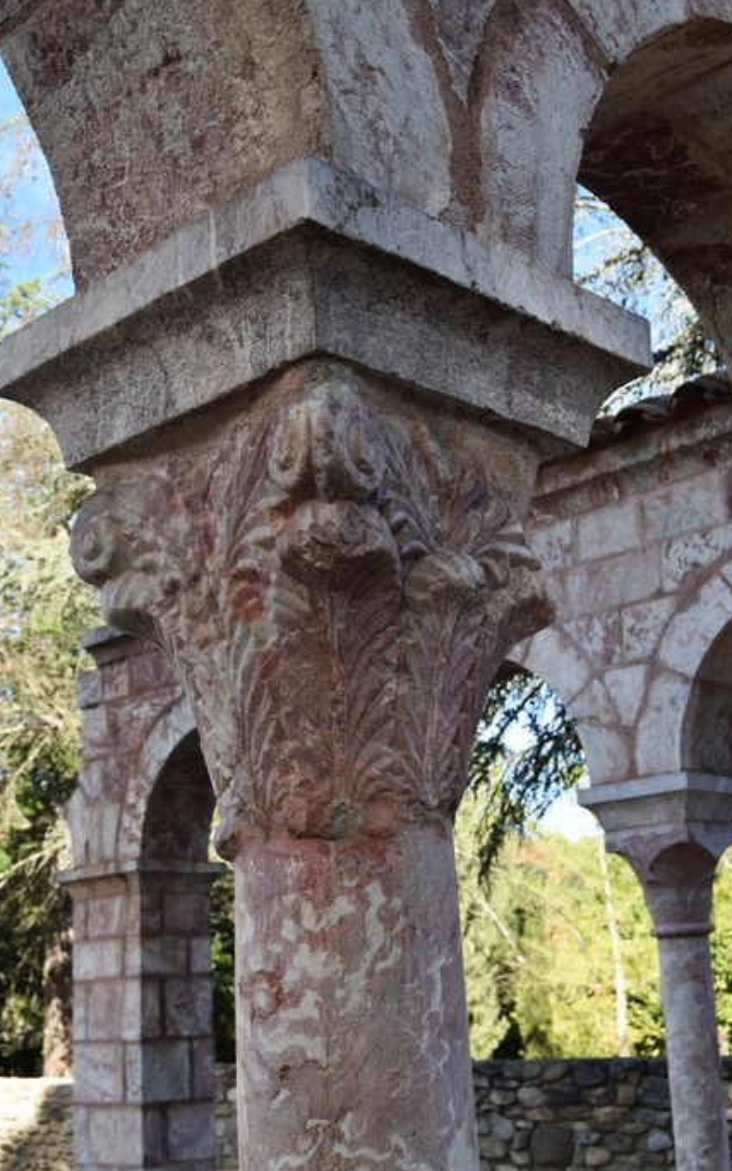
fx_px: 1500
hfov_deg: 27.4
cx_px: 388
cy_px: 595
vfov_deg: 42.6
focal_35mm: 47
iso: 320
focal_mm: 30
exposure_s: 1/250
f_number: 8
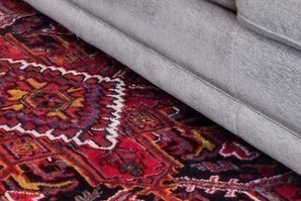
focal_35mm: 101
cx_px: -129
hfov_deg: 18.3
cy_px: -314
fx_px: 845
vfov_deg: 11.0
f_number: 5.6
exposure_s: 1/15
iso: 320
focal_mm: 10
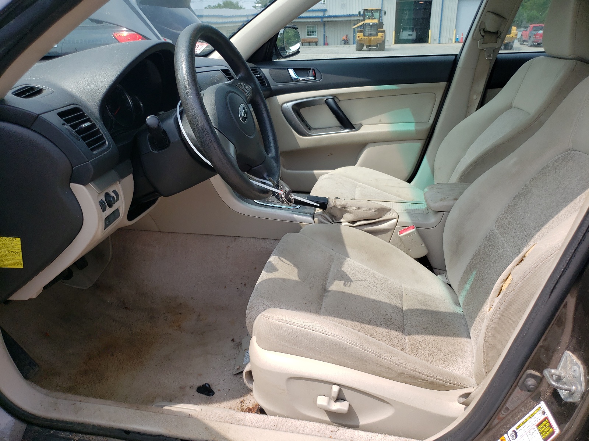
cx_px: 294
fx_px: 442
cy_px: 220
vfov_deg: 53.1
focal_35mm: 26
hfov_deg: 67.3
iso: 50
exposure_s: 1/1667
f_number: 1.5
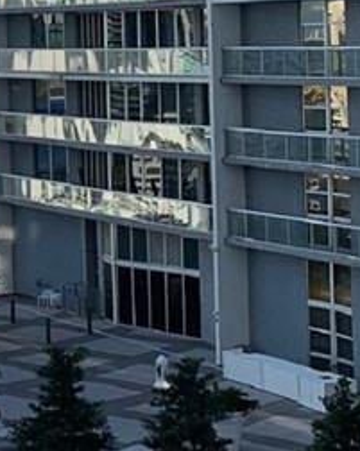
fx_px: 1614
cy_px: 38
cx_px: -333
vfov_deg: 15.7
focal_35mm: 121
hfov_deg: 11.6
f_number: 1.8
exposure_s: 1/1406
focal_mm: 4.25
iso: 25
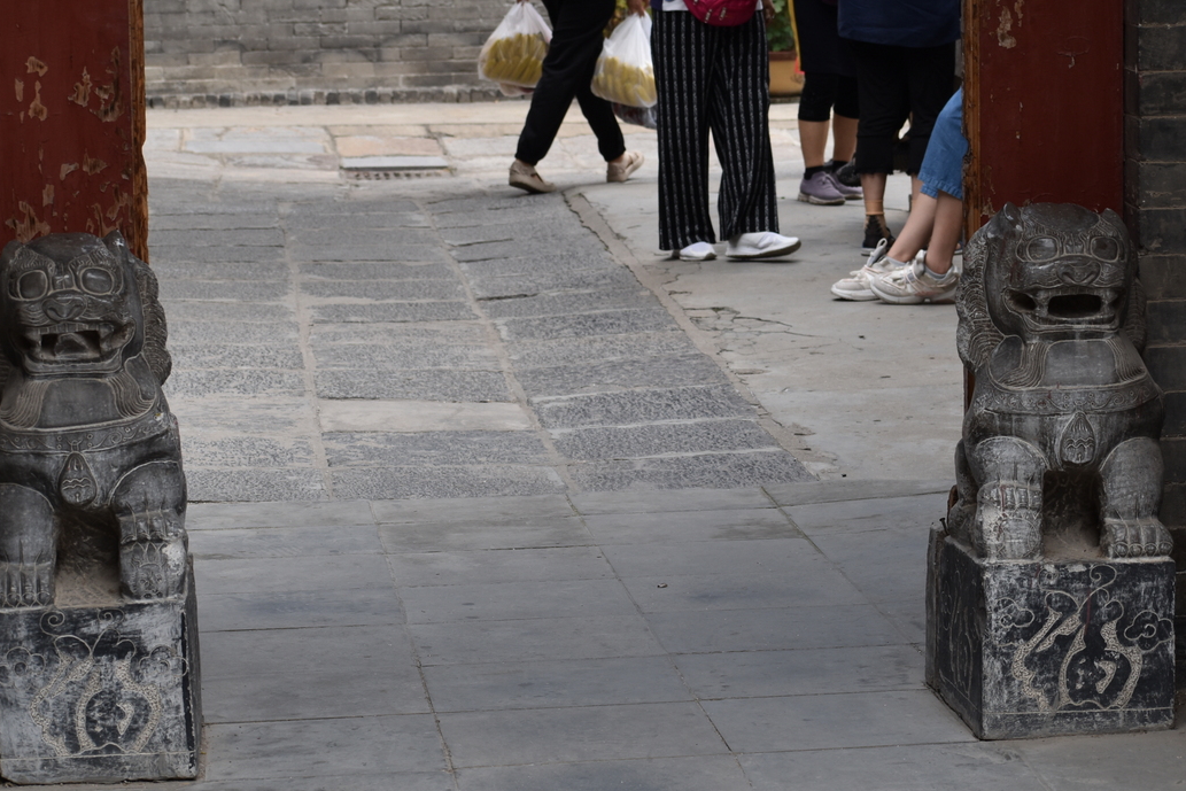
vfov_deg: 11.2
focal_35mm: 122
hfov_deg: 16.8
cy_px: 447
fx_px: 4020
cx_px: 594
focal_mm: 70
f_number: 7.1
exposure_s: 1/250
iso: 200
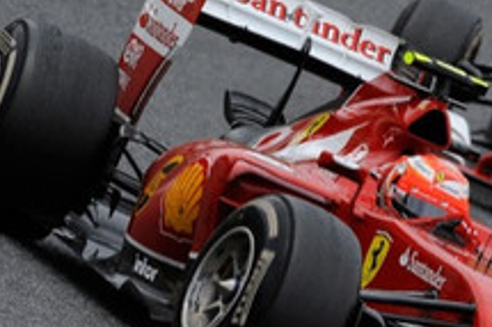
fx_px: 14311
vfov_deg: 1.3
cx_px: 469
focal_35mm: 1048
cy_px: 217
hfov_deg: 2.0
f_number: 13
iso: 800
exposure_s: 1/1250
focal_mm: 500
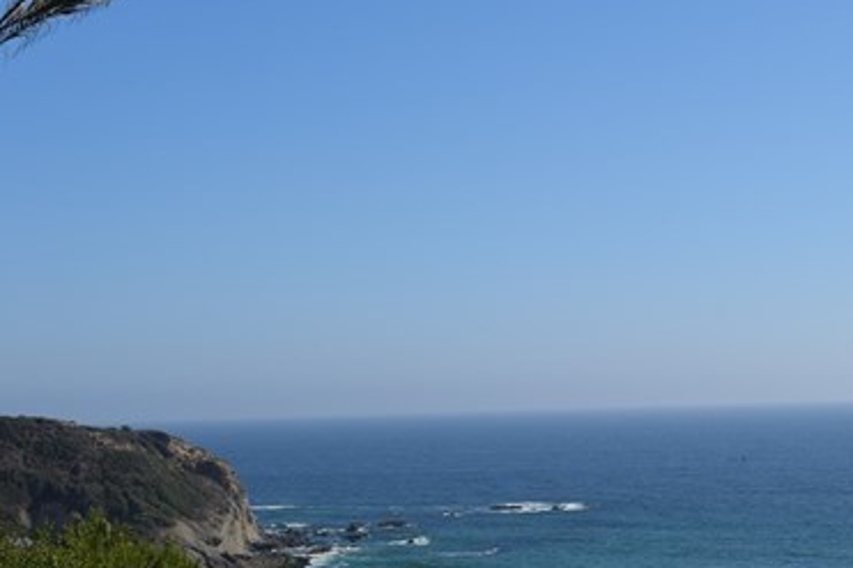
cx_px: 497
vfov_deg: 15.5
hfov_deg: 23.1
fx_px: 2084
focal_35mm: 88
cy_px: 295
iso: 200
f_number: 10
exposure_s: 1/400
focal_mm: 34
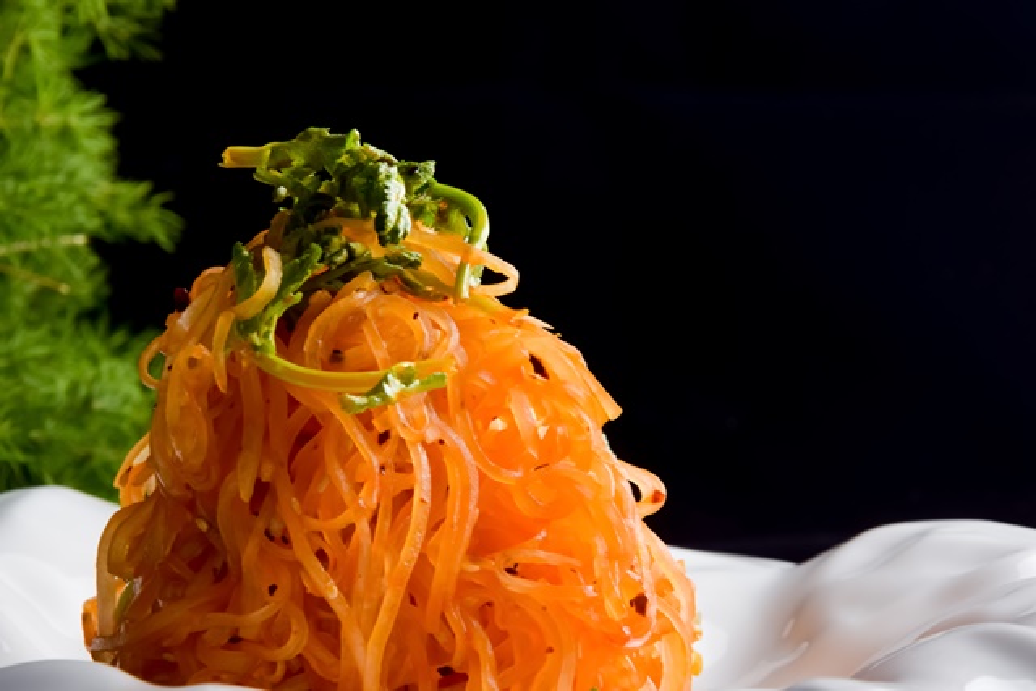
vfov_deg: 8.7
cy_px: 346
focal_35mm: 158
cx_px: 518
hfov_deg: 13.0
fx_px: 4533
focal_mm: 105
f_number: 13
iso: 100
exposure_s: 1/80
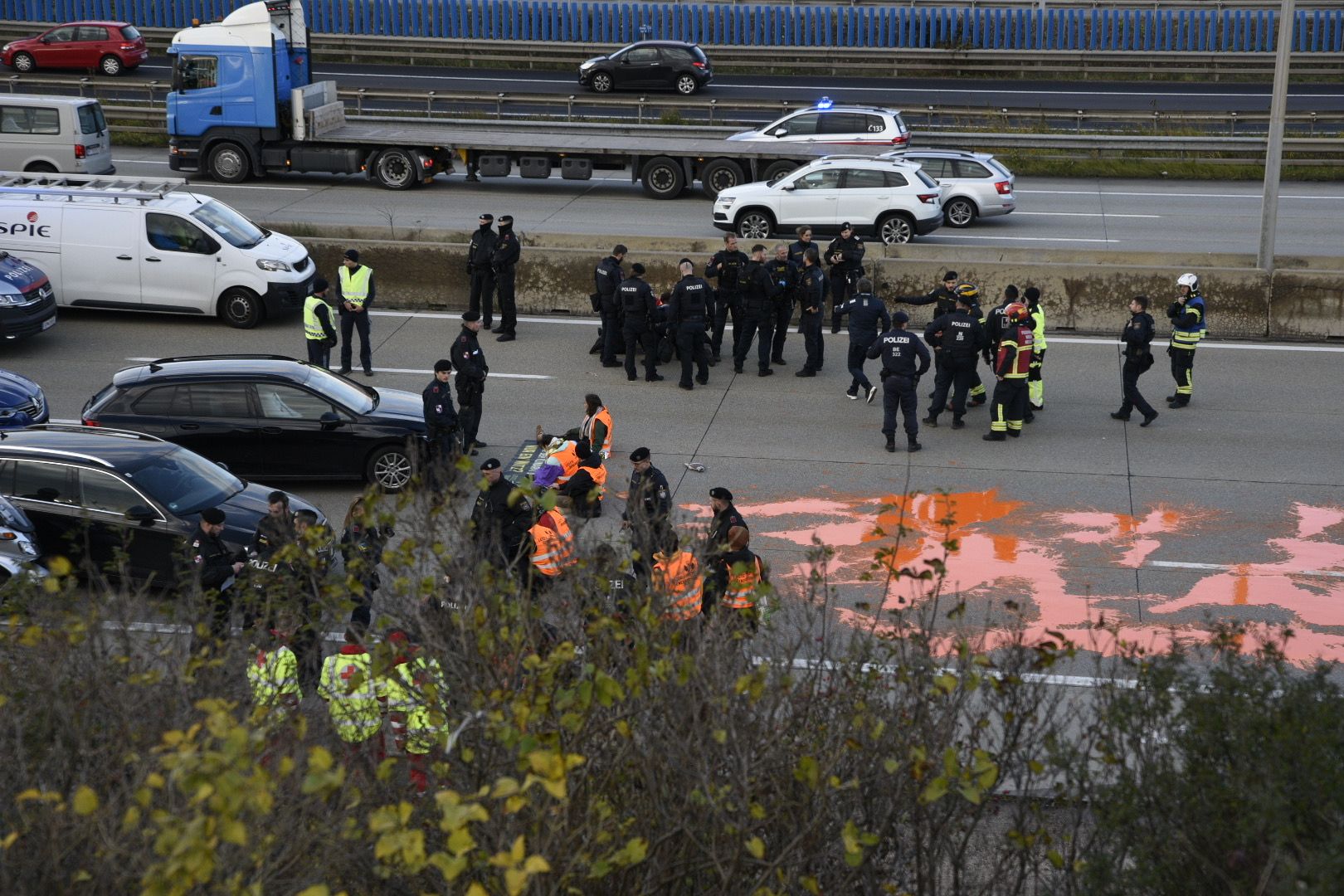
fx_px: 2613
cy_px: 448
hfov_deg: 28.8
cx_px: 672
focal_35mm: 70
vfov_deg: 19.5
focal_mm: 70
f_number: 5.6
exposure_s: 1/500
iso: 640
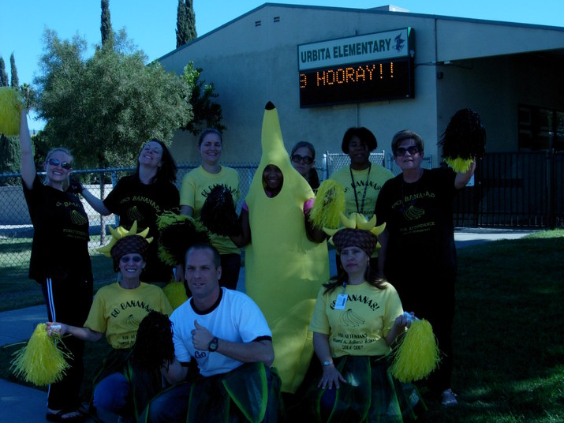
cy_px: 268
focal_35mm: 51
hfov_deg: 37.5
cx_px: 283
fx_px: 831
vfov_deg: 28.4
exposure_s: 1/418
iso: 64
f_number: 4.8
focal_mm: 7.8
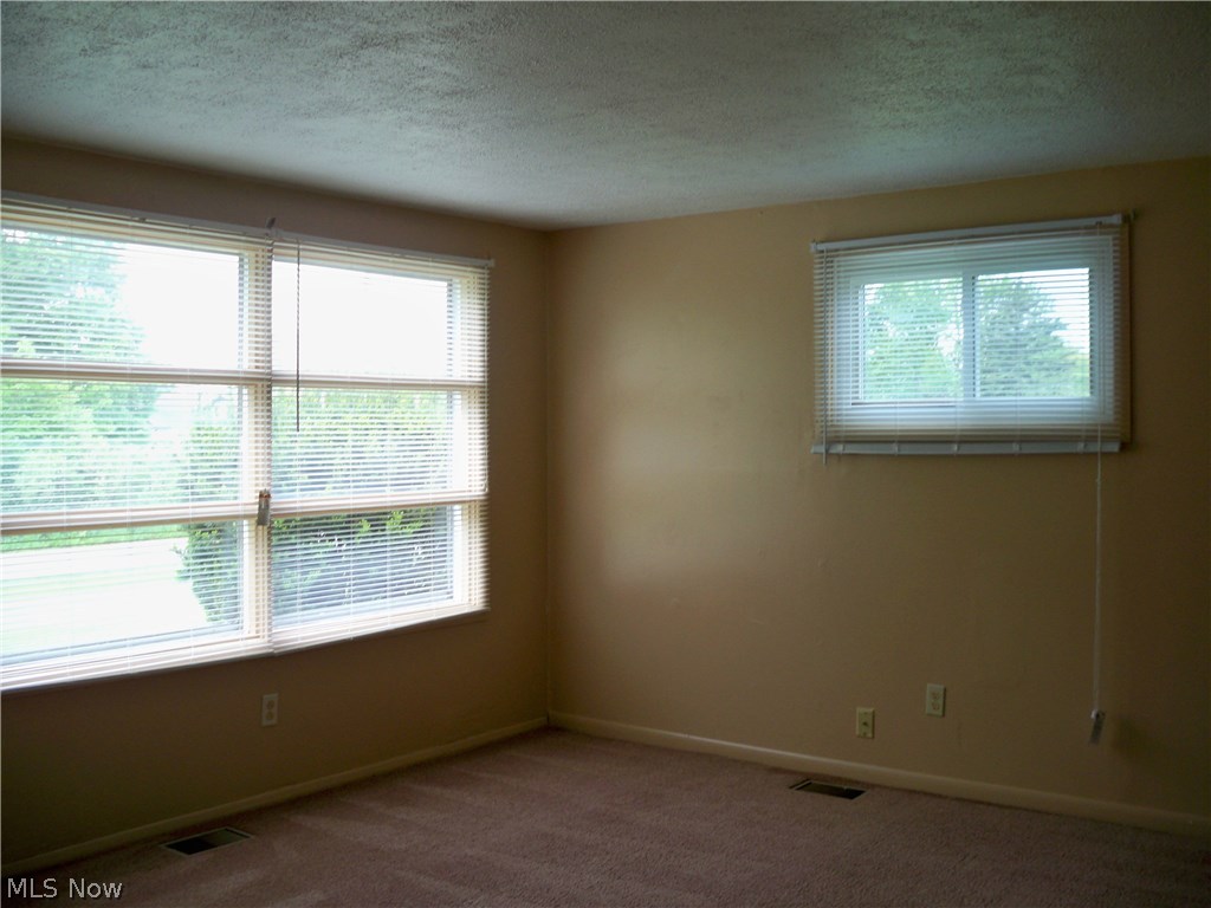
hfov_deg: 52.6
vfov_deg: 40.7
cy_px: 454
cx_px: 606
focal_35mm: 35
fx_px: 1224
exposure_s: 1/40
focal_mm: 6.3
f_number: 3.1
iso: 80
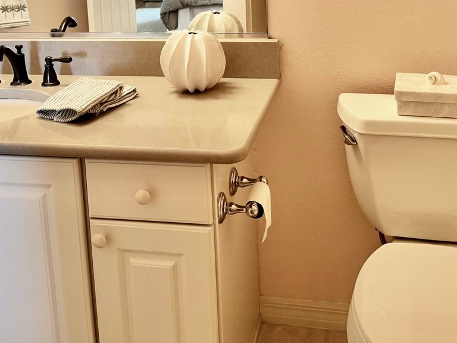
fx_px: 660
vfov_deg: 27.6
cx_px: 220
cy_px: 7
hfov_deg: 38.2
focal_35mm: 50
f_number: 1.78
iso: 160
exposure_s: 1/60
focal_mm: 6.76
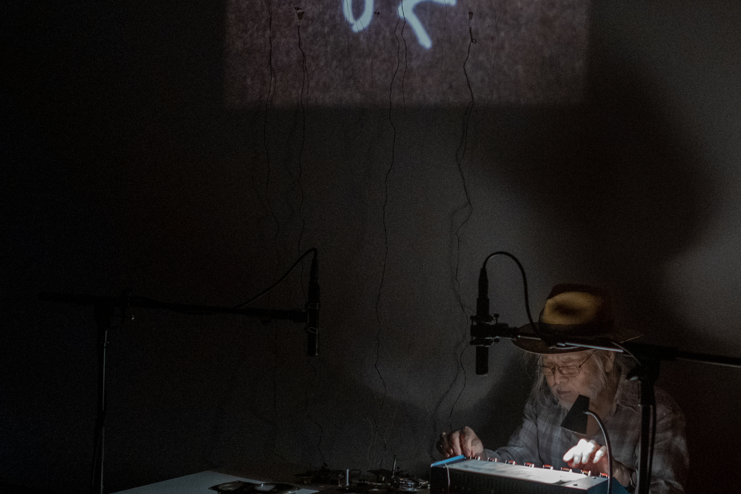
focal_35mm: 58
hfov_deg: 34.0
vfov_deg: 23.4
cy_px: 239
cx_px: 518
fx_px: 1194
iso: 3200
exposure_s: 1/125
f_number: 2.5
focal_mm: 23
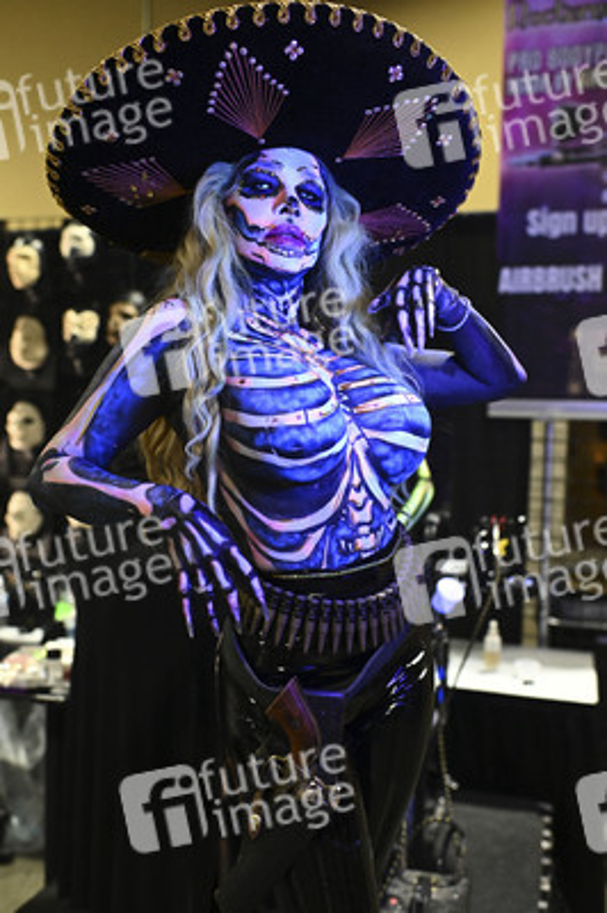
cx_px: 304
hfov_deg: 37.8
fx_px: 887
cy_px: 456
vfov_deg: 54.5
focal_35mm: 35
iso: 6400
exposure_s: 1/800
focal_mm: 35
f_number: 2.8
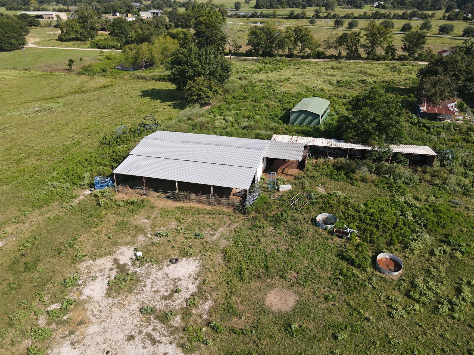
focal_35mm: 24
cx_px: 237
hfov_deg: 71.6
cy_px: 178
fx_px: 329
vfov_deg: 56.8
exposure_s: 1/500
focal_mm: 4.5
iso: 100
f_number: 2.8
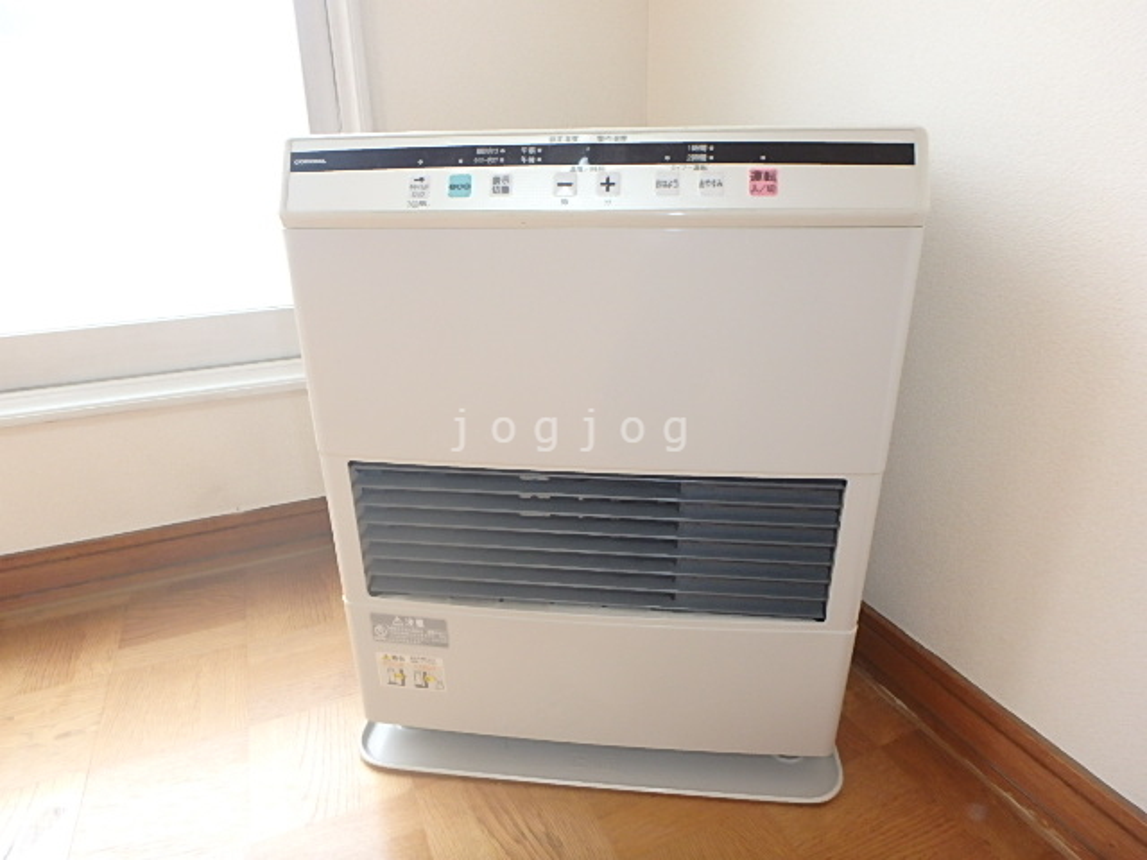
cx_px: 574
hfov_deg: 79.0
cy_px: 430
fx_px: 696
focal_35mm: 21
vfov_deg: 63.4
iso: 320
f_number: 3.5
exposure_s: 1/30
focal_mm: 3.7
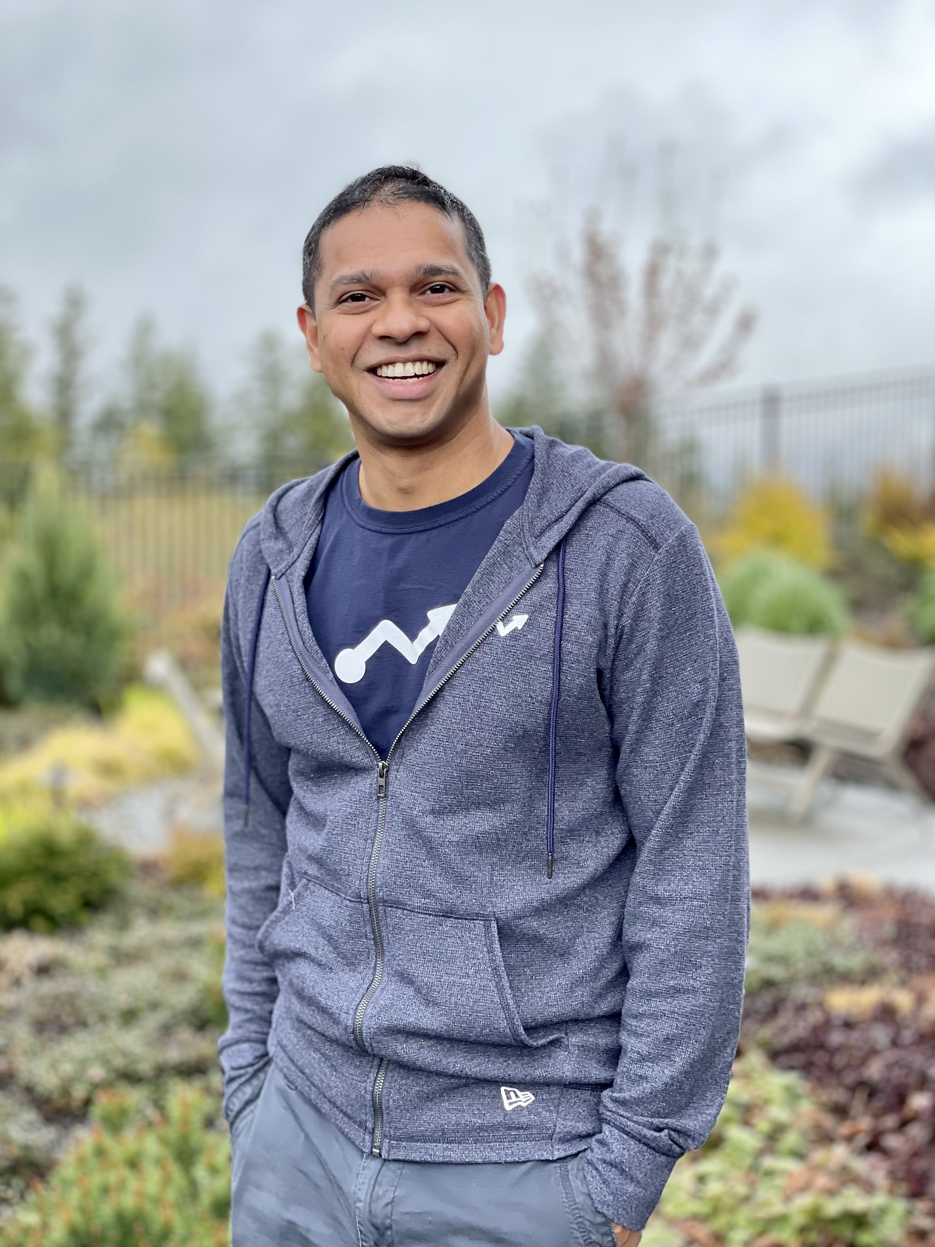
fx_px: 1873
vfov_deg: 36.8
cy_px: 624
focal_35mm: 52
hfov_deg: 28.0
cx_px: 468
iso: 32
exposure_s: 1/551
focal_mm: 6
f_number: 2
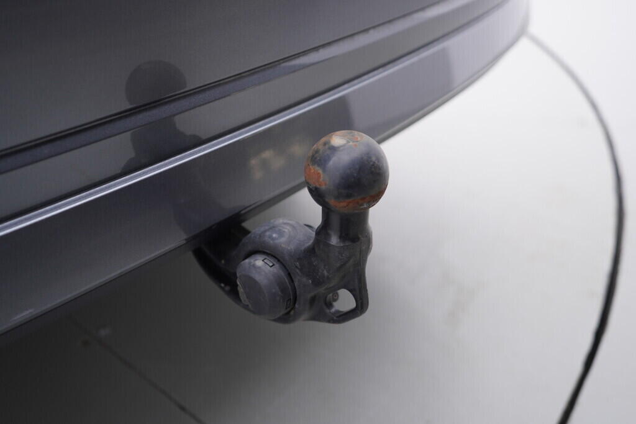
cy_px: 212
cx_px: 318
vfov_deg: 36.9
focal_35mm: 36
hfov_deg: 53.1
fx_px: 636
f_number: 2.8
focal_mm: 24
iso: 125
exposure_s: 1/40
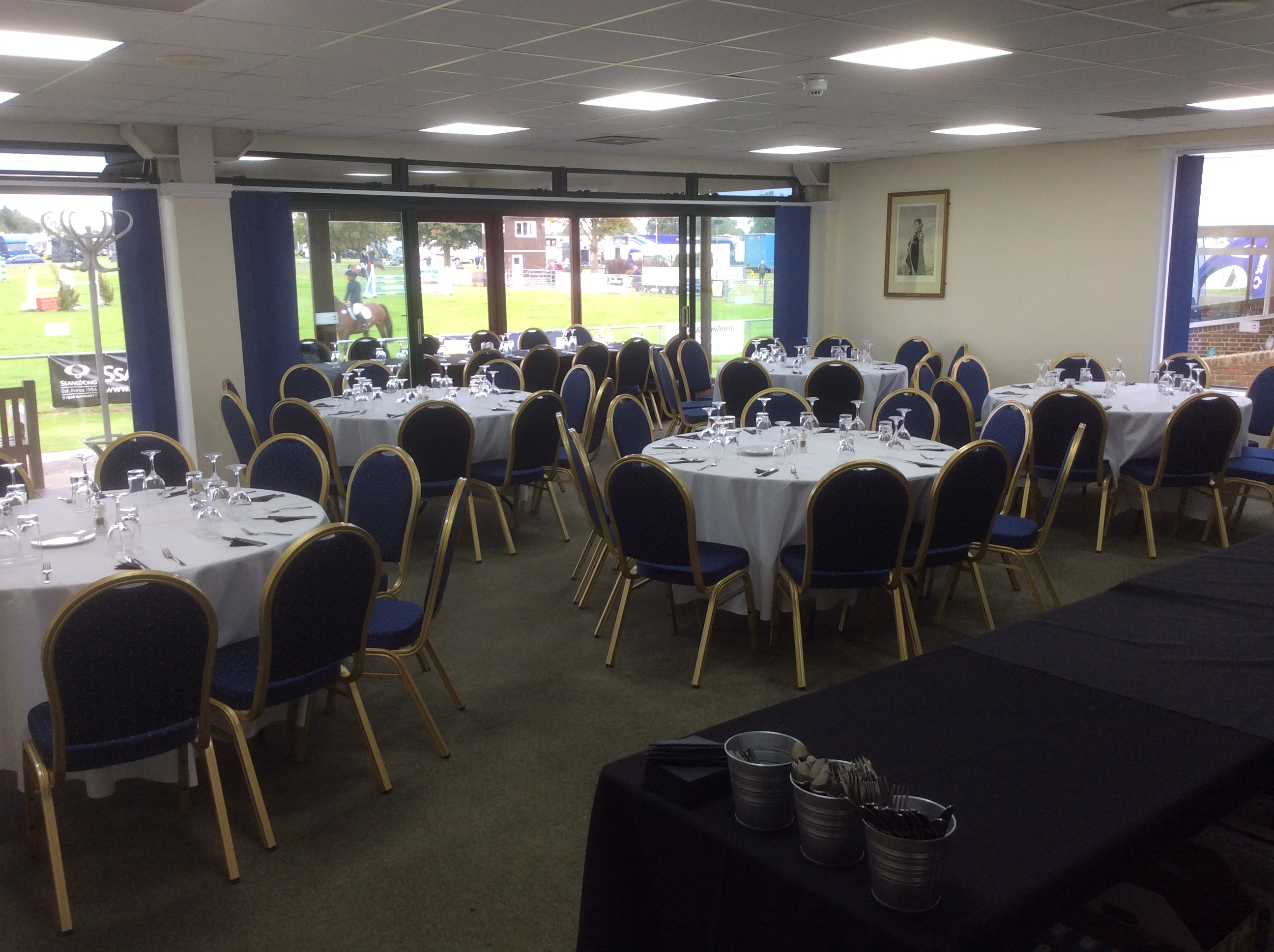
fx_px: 1176
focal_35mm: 32
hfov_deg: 56.9
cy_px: 476
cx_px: 637
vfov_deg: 44.1
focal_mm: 3.3
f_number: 2.4
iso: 32
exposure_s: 1/25
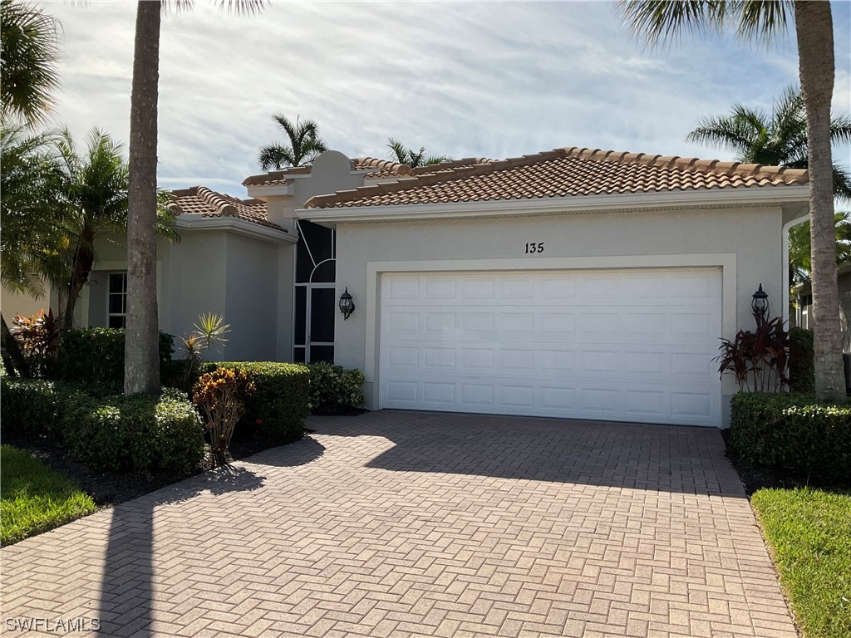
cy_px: 319
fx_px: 713
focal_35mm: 29
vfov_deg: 48.2
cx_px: 426
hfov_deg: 61.7
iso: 16
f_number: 1.8
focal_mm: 3
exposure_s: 1/2959
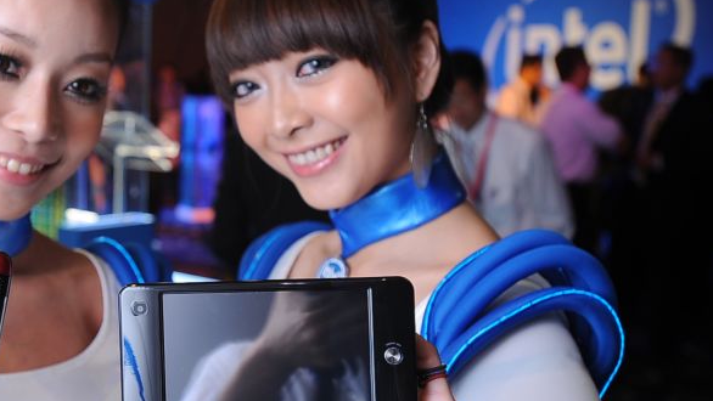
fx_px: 1210
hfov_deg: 32.1
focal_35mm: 64
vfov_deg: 18.8
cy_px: 224
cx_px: 164
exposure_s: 1/25
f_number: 5
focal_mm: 35
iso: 320
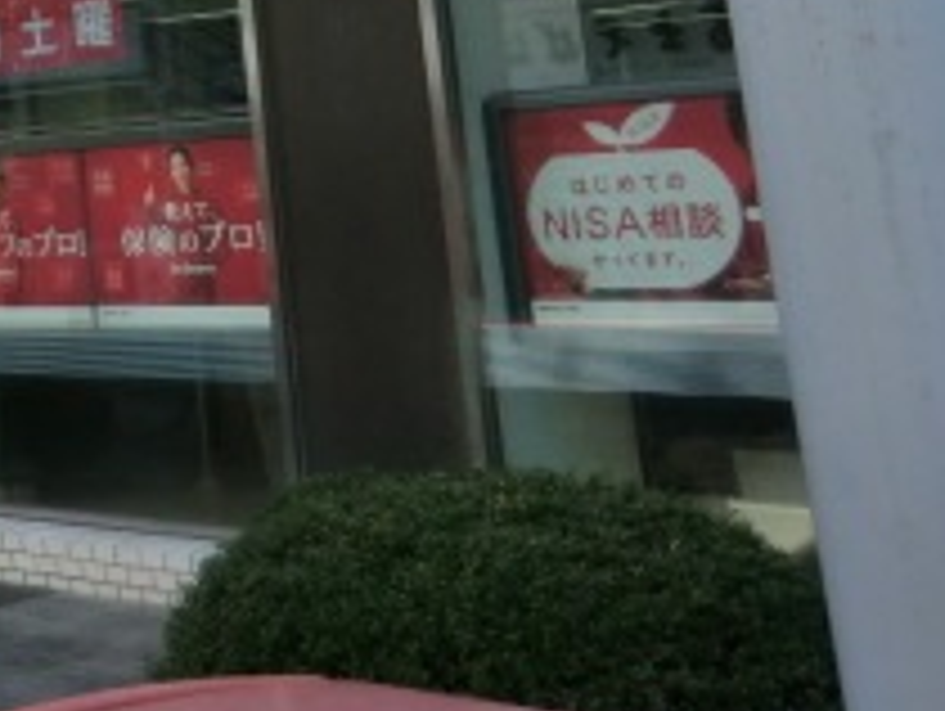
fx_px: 1995
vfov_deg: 18.8
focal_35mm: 73
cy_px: -212
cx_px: -418
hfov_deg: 22.5
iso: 80
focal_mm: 4.3
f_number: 3.2
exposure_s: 1/320
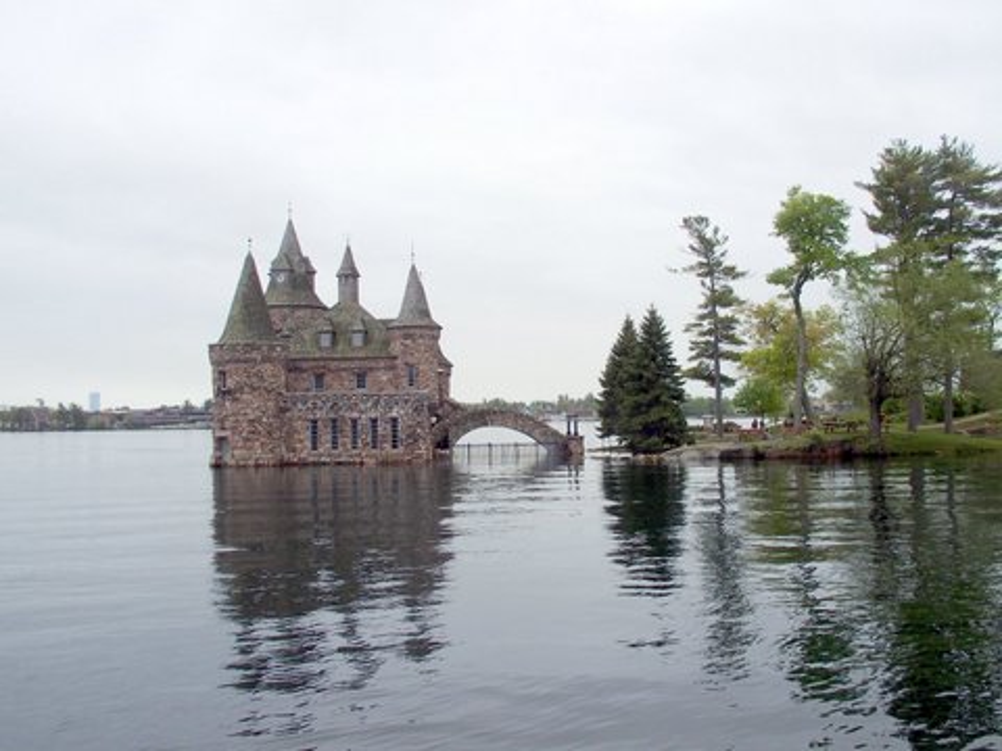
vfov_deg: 44.2
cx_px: 501
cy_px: 376
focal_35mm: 32
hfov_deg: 56.8
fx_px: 926
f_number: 3.5
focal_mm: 6.7
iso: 100
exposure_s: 1/640
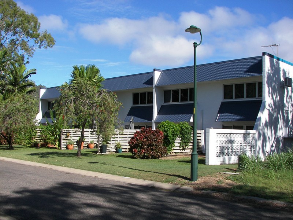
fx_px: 347
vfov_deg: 35.1
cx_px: 146
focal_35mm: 41
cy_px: 110
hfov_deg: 45.8
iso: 50
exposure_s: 1/640
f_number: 4
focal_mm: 6.8
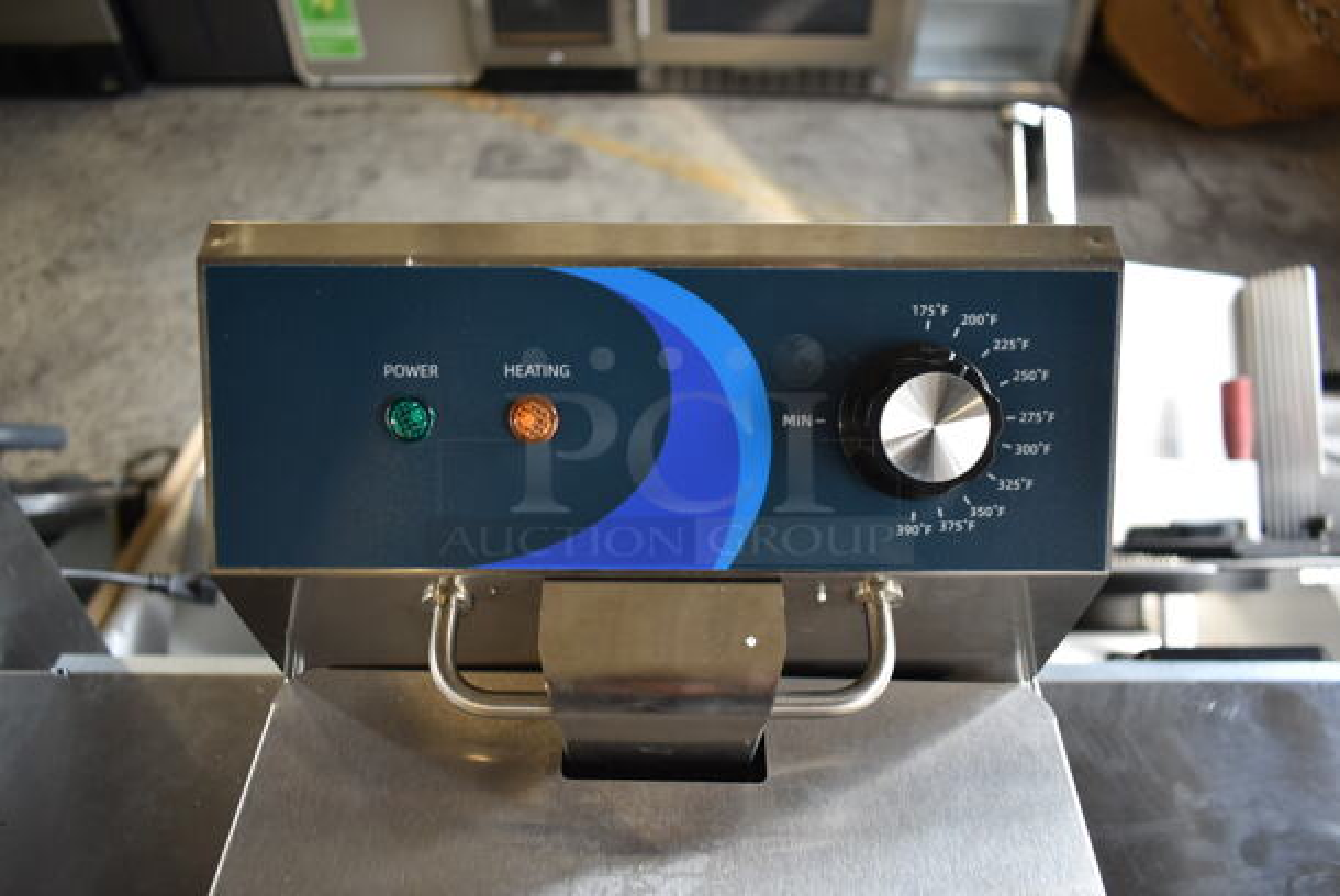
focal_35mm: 27
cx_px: 670
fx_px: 1006
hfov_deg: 67.3
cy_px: 448
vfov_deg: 48.0
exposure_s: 1/30
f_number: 3.5
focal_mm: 18
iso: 250
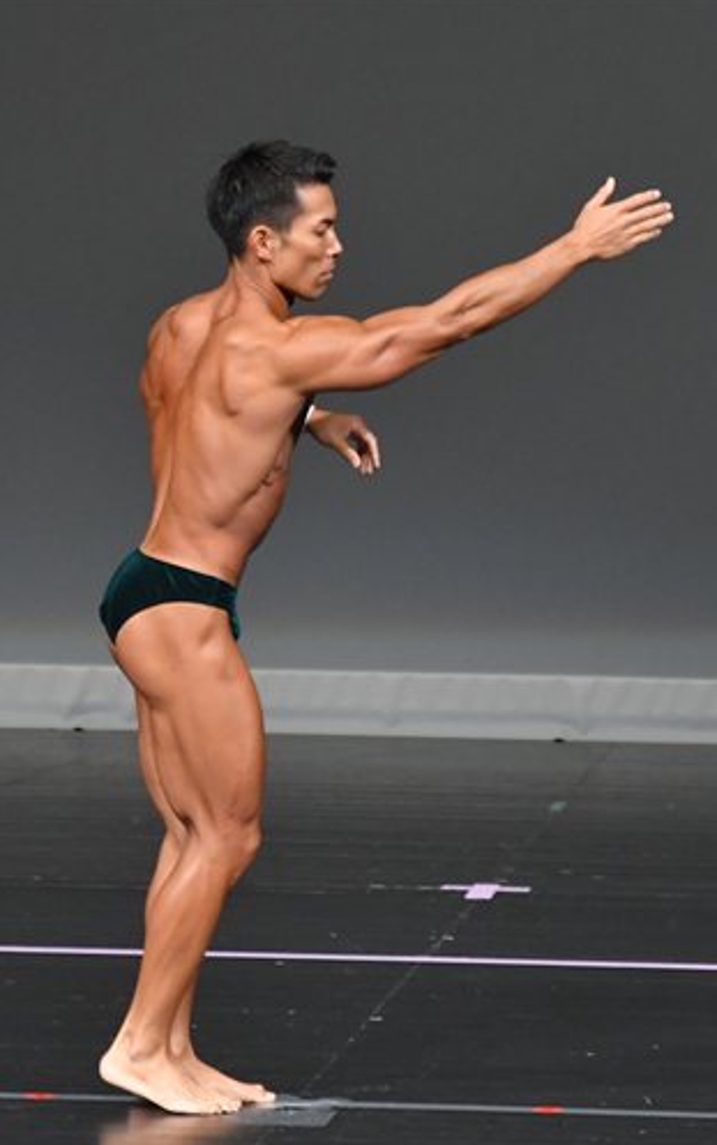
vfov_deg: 4.2
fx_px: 15619
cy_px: 585
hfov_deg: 2.6
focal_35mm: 500
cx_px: 338
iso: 4000
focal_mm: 210
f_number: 5.6
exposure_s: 1/400
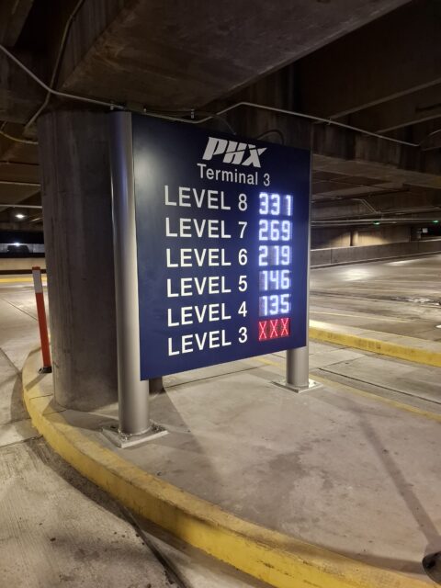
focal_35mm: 23
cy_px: 294
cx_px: 220
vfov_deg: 73.9
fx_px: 391
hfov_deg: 58.9
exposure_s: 1/33
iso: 320
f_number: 1.8
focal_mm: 5.54
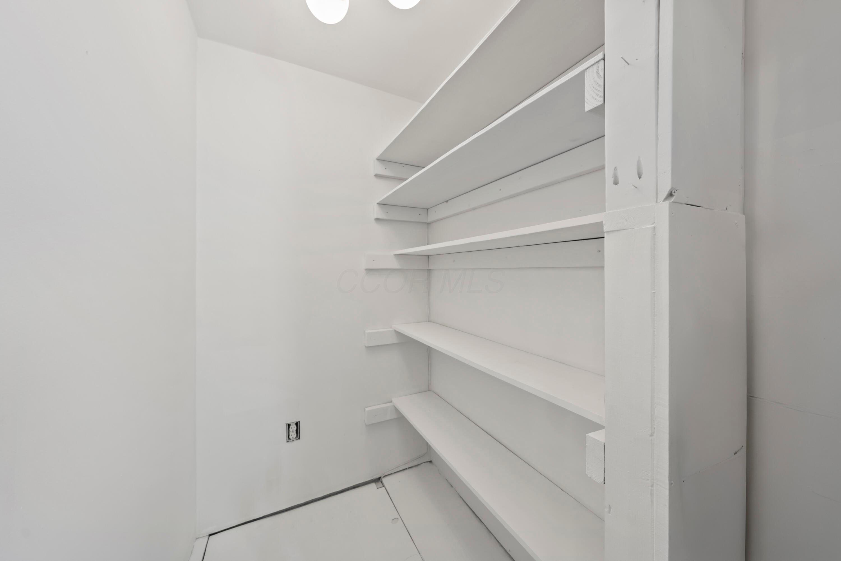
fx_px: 280
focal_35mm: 12
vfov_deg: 90.1
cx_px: 420
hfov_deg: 112.6
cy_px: 280
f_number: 8
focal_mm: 12
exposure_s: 1/5
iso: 640
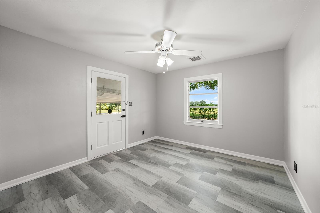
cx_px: 160
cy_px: 106
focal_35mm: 14
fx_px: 124
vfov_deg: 81.2
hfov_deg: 104.3
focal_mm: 14
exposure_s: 1/15
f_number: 5
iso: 100
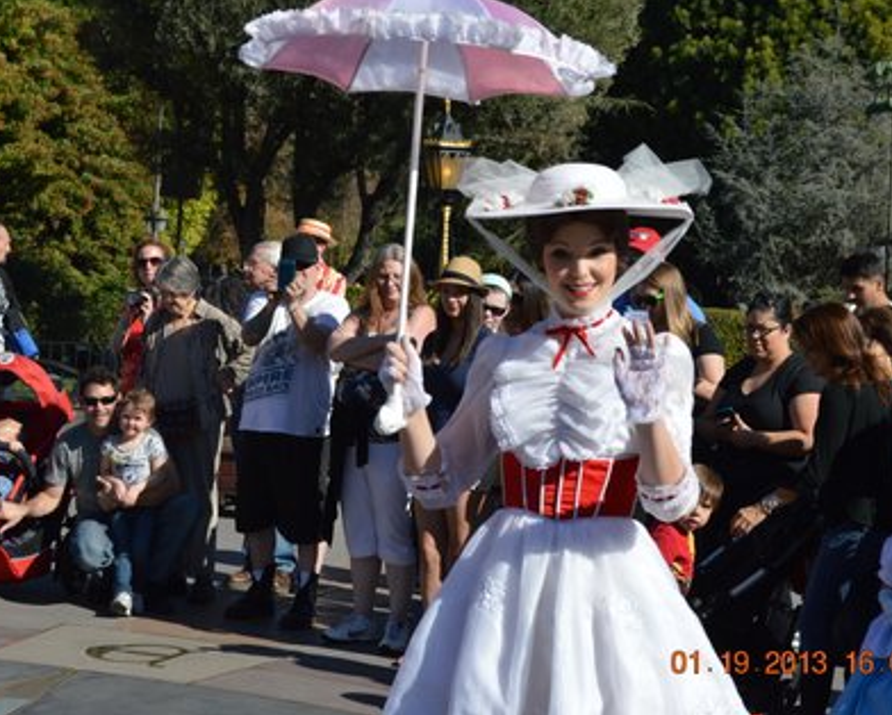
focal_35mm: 86
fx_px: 2272
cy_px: 354
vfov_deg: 17.9
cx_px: 478
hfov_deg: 22.2
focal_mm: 50
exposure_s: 1/320
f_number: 8
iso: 100
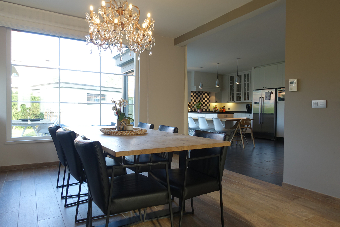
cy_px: 114
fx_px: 227
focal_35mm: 24
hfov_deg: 73.7
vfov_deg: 53.1
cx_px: 170
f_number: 2.8
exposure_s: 1/40
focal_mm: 8.8
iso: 125
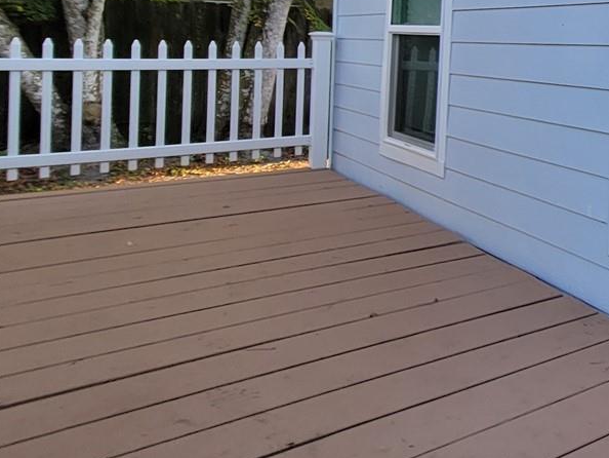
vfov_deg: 37.9
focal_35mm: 35
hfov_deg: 37.0
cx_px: 764
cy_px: 42
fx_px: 616
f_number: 2.2
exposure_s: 1/60
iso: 50
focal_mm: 2.2
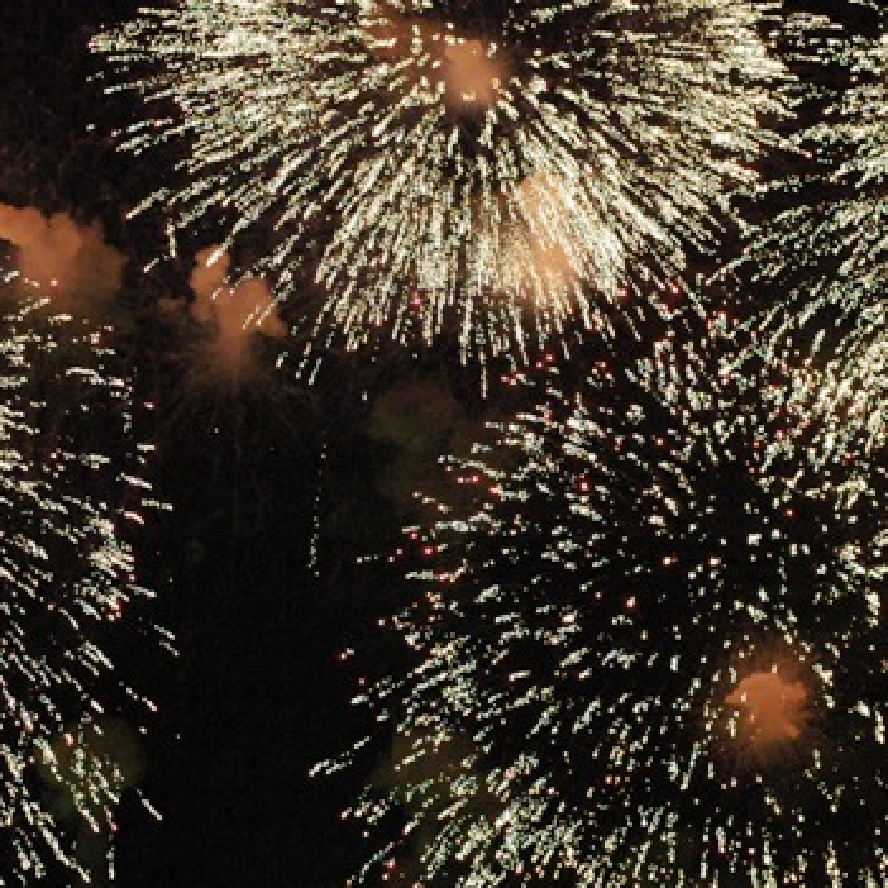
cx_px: 524
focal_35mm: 116
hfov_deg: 15.0
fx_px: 3367
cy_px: 522
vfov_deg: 15.0
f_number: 4.5
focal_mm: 50
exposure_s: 1/80
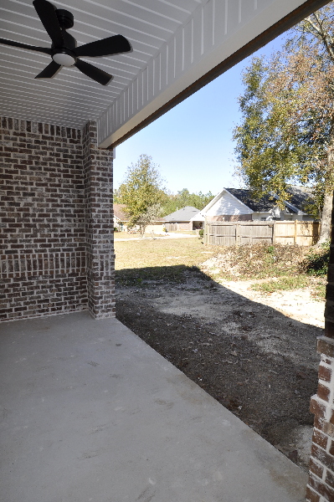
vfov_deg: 85.5
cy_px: 251
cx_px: 167
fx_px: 272
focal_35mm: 20
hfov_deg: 63.1
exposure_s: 1/200
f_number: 8
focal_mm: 13
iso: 200
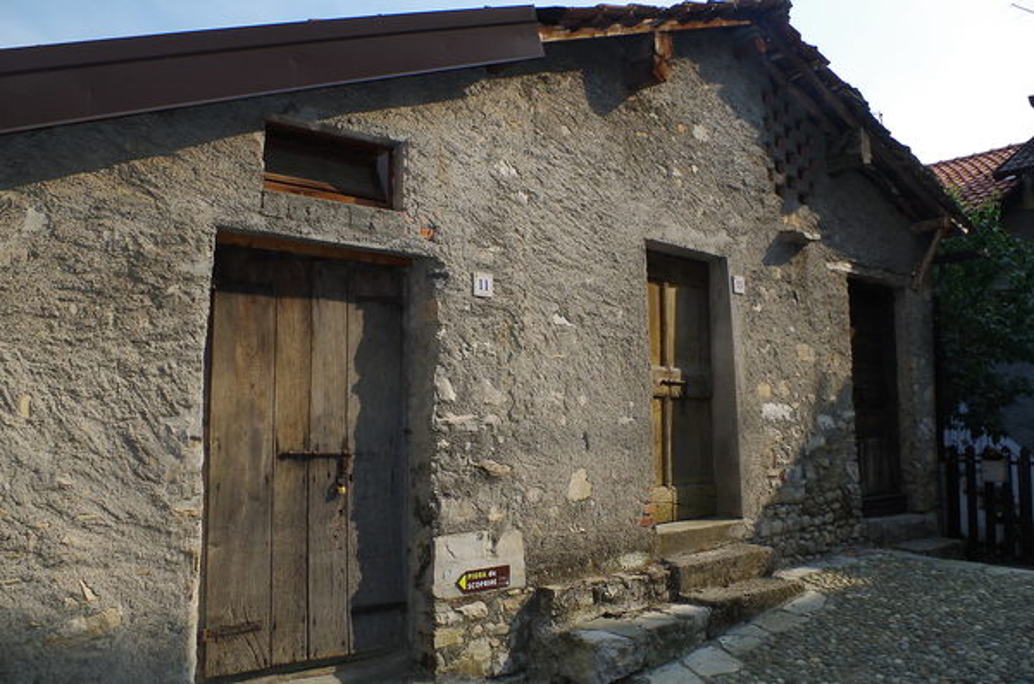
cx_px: 517
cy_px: 342
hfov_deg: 67.5
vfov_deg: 47.7
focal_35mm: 27
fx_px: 774
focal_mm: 18
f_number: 11
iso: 640
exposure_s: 1/180
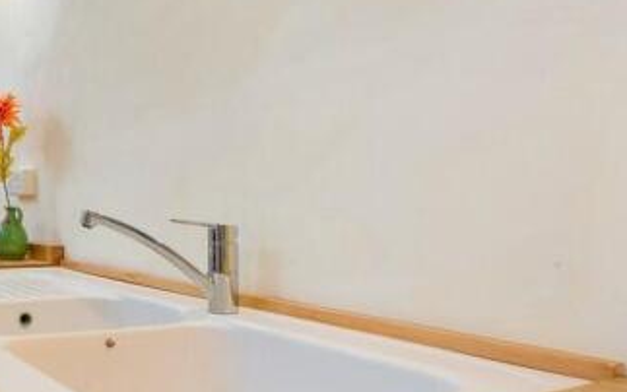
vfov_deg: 40.6
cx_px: 24
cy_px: 212
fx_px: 530
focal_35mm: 31
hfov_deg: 51.3
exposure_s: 1/4
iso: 160
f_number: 7.1
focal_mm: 10.3
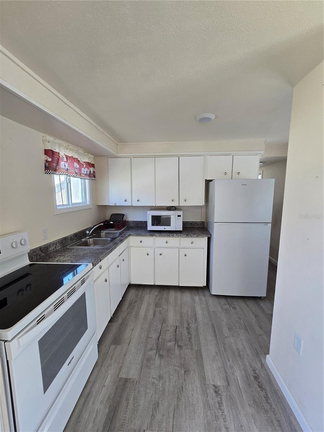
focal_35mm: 13
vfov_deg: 106.2
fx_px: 162
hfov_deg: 89.9
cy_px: 216
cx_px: 162
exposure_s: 1/60
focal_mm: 2.2
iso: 100
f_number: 2.2
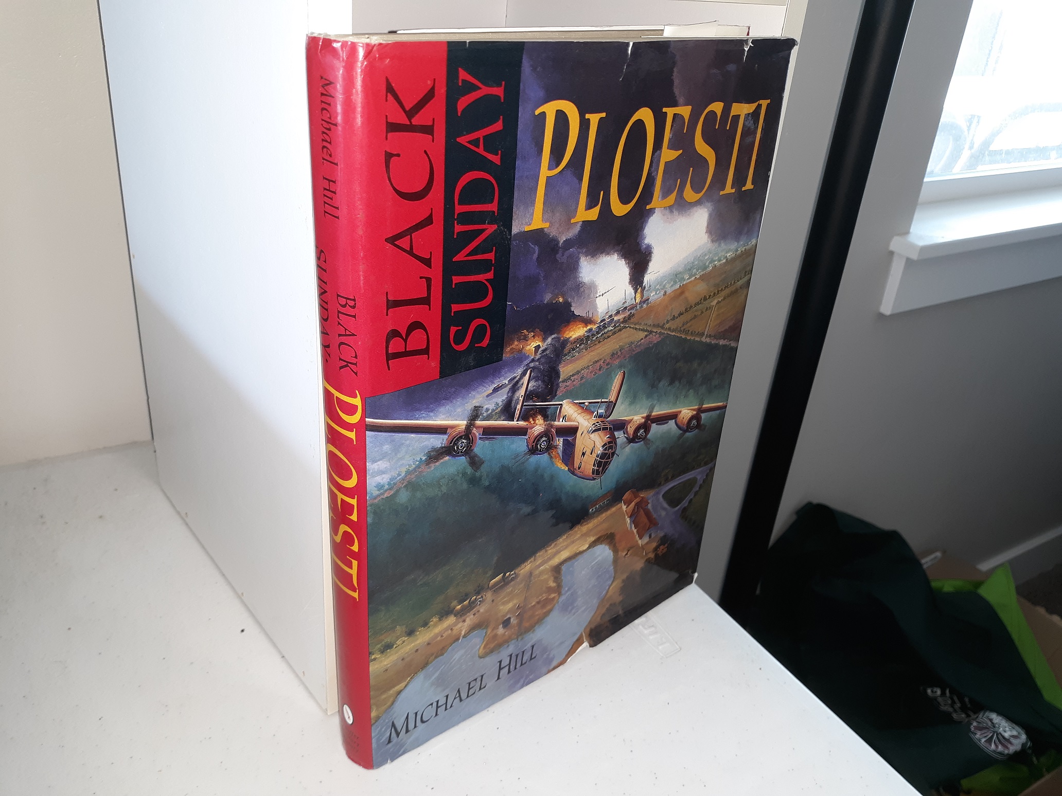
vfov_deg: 49.7
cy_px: 398
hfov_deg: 63.4
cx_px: 531
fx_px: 859
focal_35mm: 28
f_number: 1.7
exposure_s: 1/40
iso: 50
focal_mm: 3.7
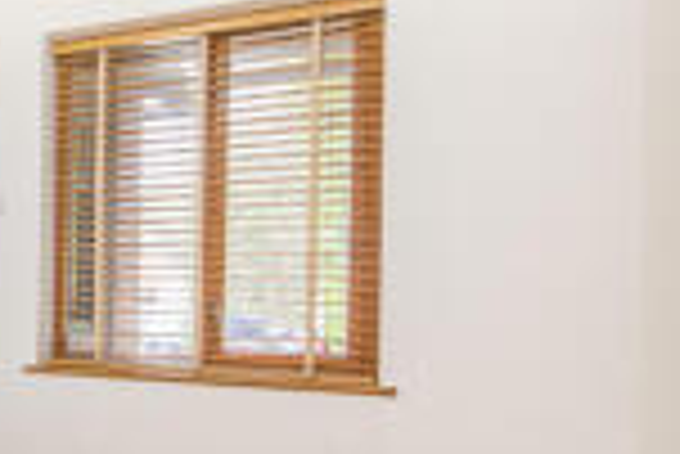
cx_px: -261
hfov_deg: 31.1
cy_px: 317
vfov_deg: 30.3
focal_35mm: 44
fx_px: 832
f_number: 5.6
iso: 500
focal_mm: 14
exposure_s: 1/13
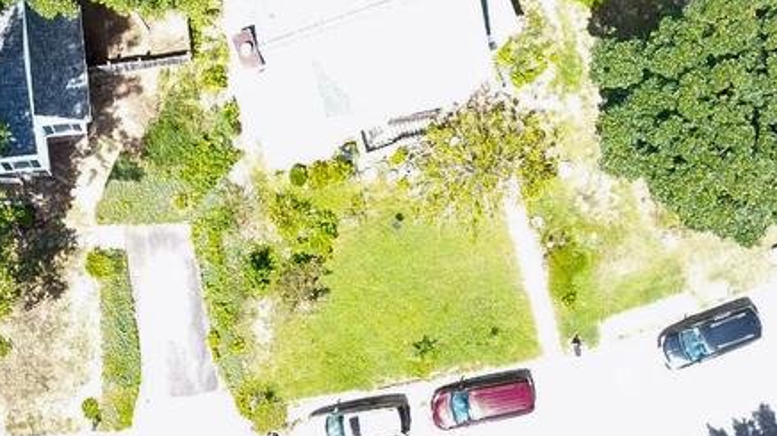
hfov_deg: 29.0
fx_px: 1483
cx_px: 212
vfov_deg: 16.4
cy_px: 447
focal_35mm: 72
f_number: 2.8
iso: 100
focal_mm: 3.61
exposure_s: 1/161
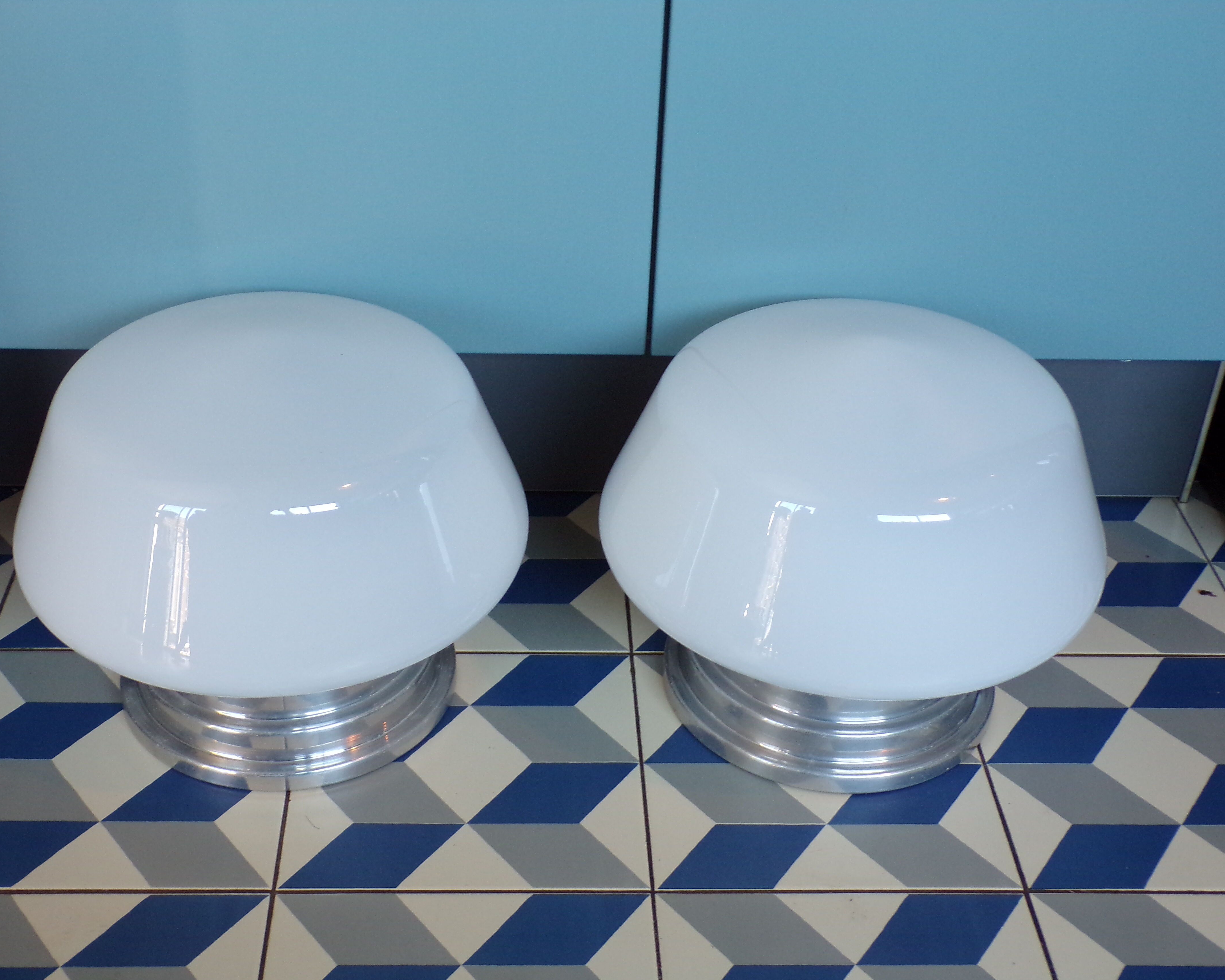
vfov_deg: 34.2
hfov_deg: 42.0
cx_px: 586
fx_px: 1595
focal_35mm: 44
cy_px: 489
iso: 200
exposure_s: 1/30
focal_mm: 7.6
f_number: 3.4
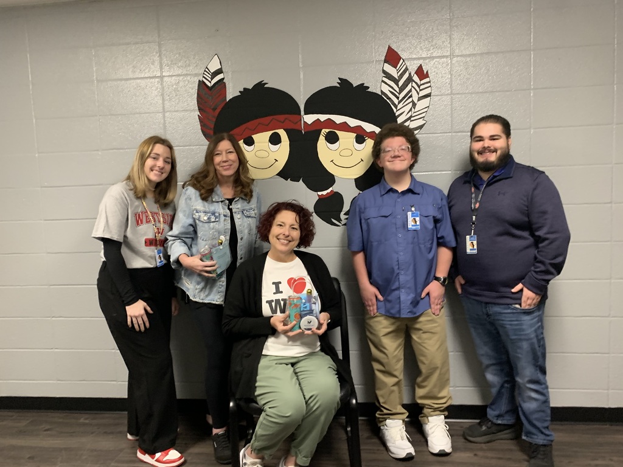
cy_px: 234
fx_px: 468
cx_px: 312
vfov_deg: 53.1
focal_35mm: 26
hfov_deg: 67.3
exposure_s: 1/40
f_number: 1.8
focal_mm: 4.25
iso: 250
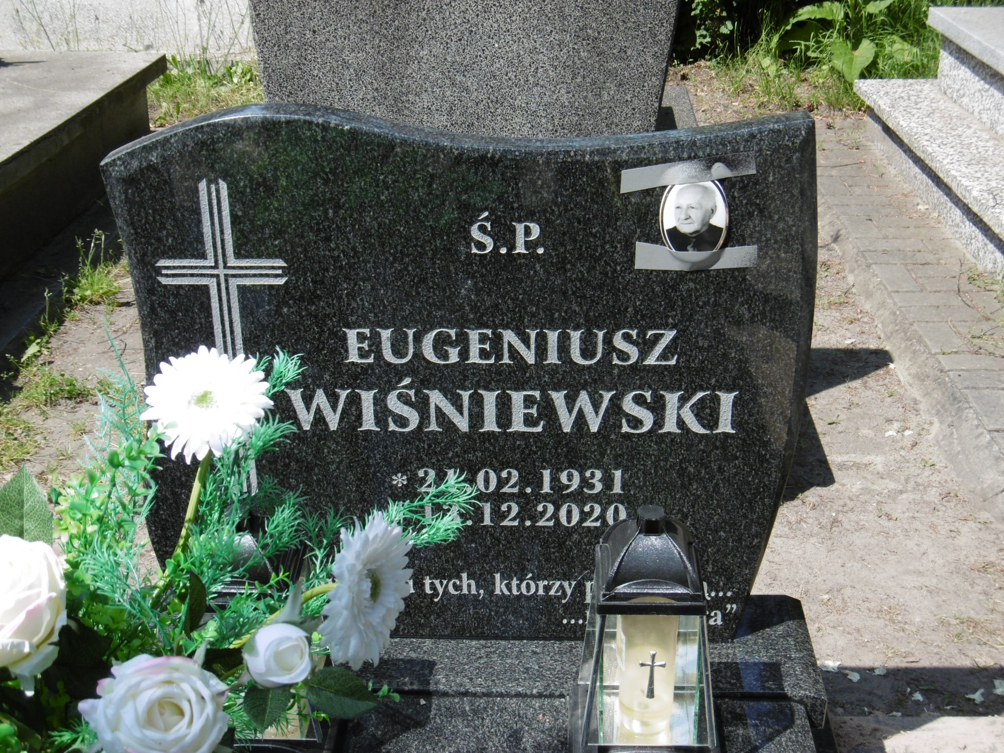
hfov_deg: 37.5
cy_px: 376
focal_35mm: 51
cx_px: 502
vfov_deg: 28.6
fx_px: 1479
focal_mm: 9.2
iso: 100
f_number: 4
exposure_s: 1/500
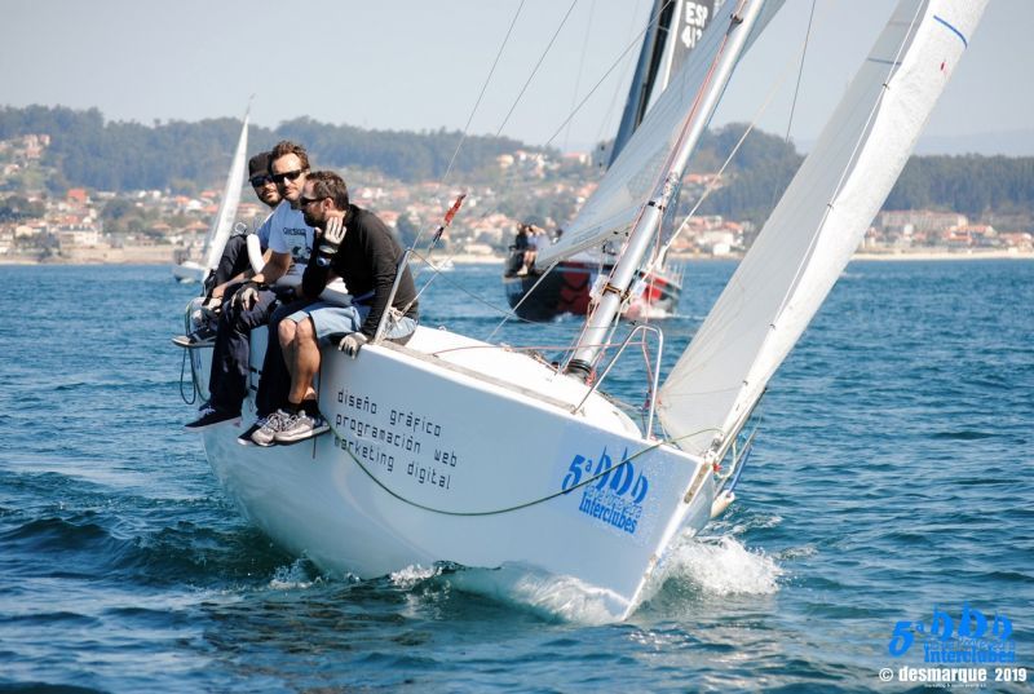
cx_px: 517
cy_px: 347
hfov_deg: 13.0
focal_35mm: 158
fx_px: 4533
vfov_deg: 8.8
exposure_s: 1/500
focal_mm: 105
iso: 140
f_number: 5.6
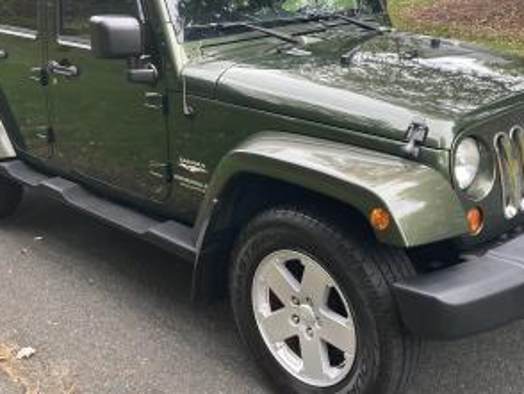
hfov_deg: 39.6
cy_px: 153
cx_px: 269
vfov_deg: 30.2
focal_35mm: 48
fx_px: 727
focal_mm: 3.99
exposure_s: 1/121
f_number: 1.8
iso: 80
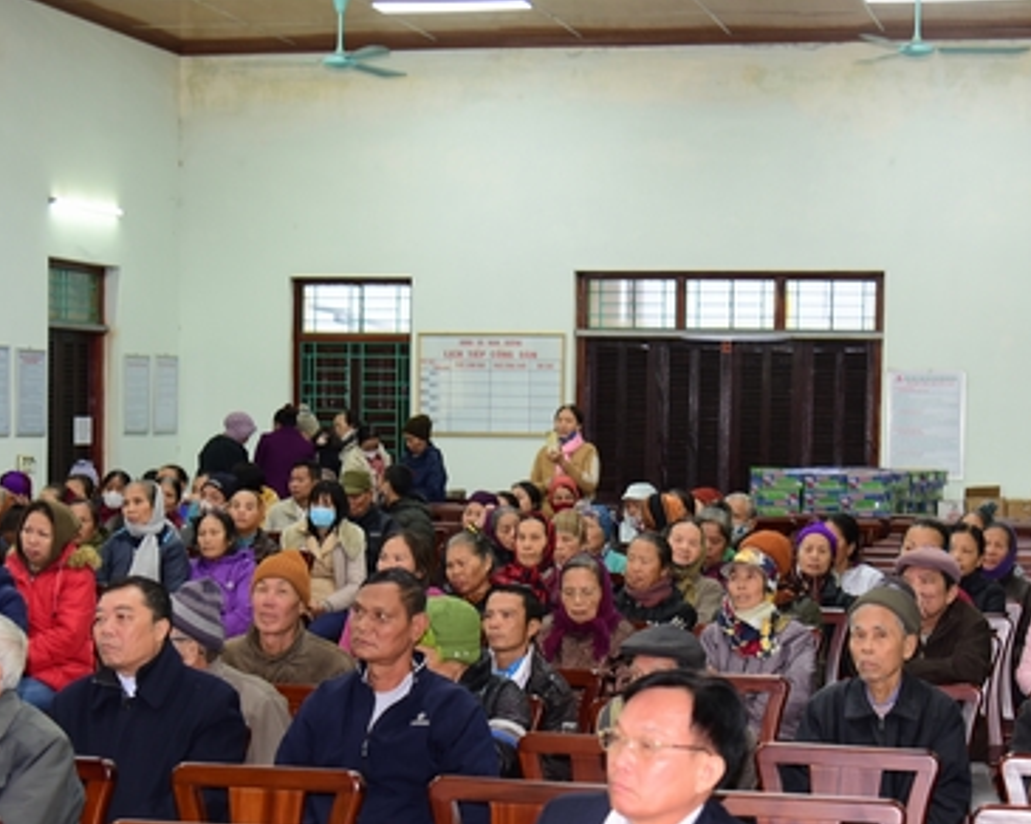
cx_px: 568
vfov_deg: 19.8
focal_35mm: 77
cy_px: 570
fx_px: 2350
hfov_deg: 24.7
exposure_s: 1/40
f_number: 4
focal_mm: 46
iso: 640
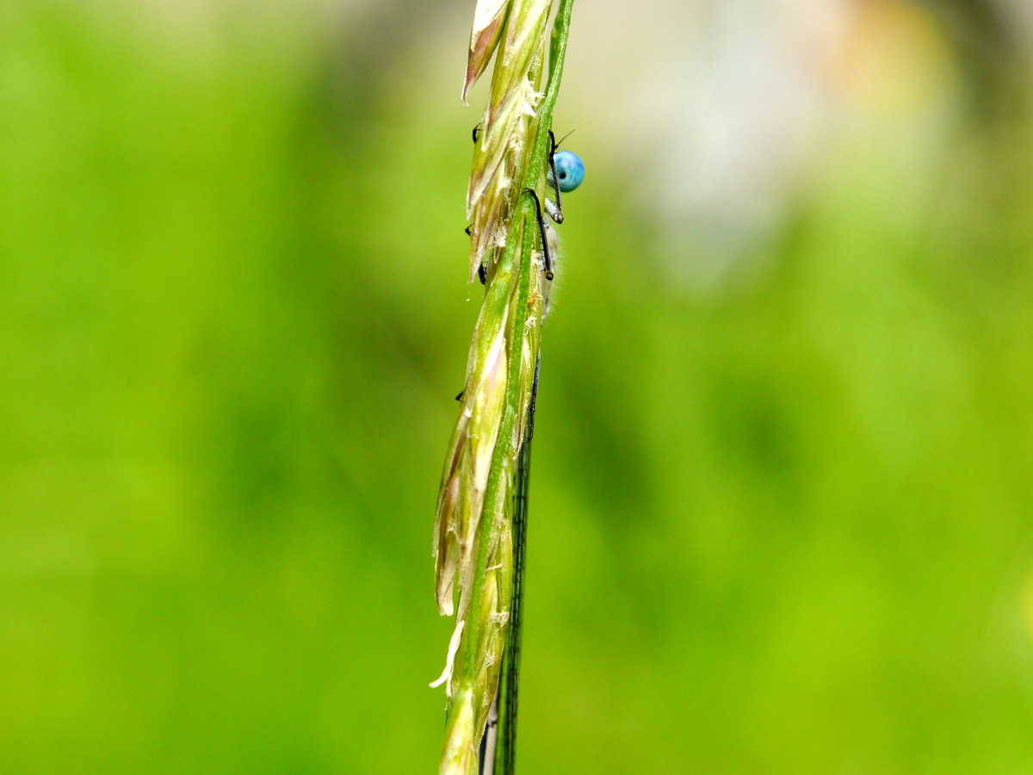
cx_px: 516
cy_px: 388
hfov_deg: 16.1
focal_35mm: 122
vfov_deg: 12.1
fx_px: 3641
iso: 250
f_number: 8
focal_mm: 43
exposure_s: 1/100
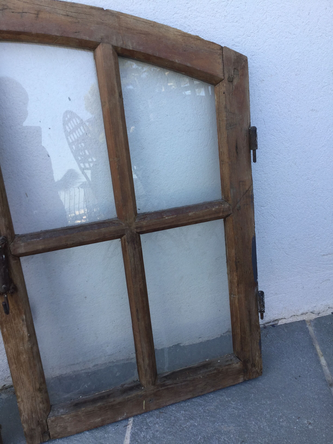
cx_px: 166
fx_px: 398
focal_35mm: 31
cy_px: 222
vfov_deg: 58.4
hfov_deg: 45.4
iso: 25
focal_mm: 3.3
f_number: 2.4
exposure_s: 1/125
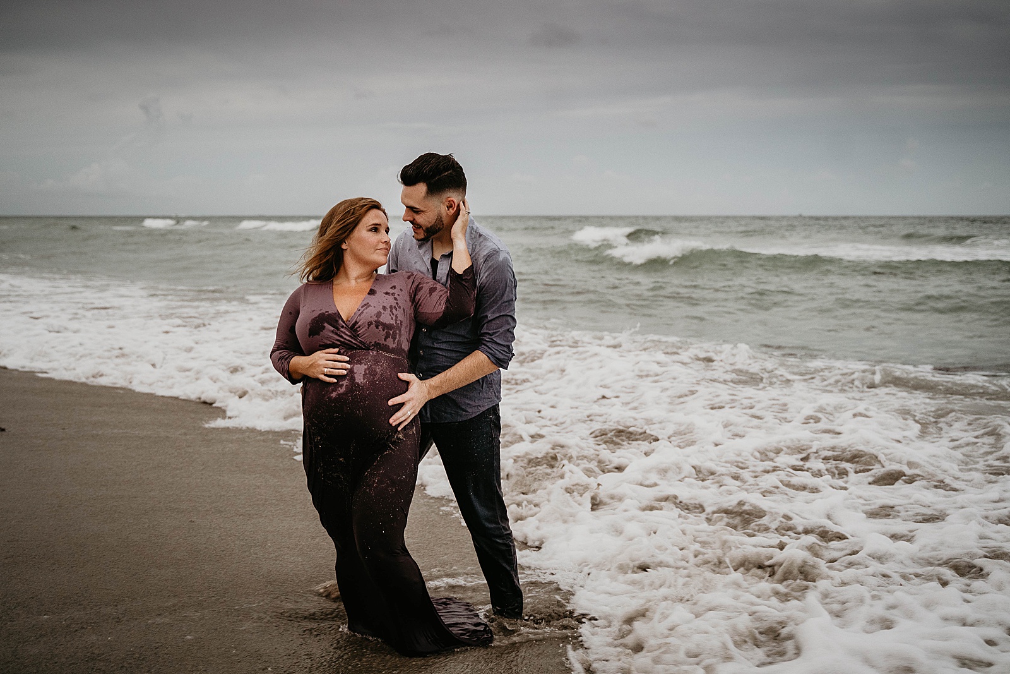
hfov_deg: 53.1
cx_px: 505
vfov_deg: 36.9
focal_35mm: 36
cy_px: 337
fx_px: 1010
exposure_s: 1/160
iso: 1000
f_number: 2.8
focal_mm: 36
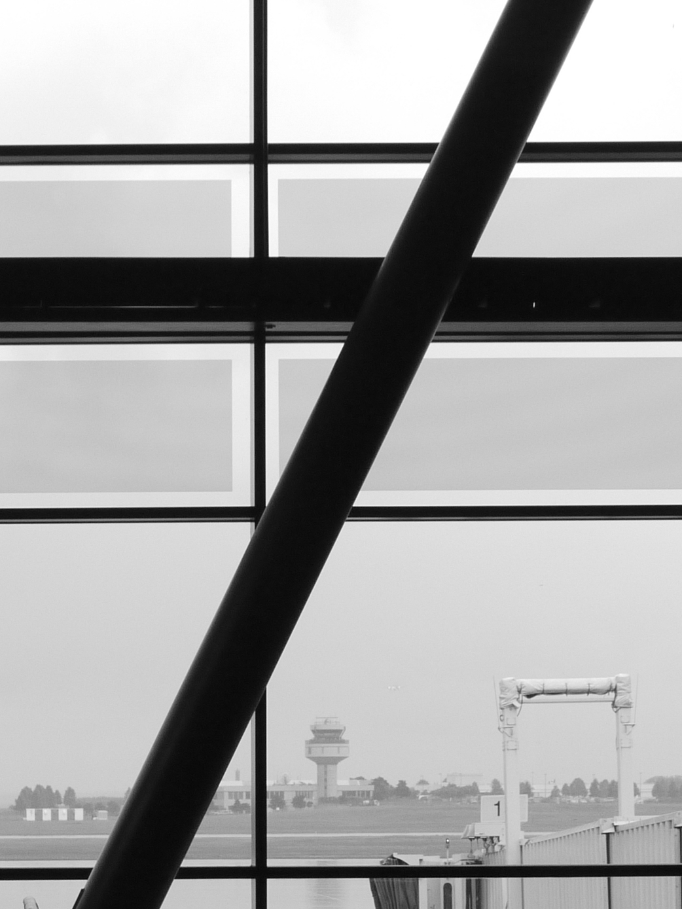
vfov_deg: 19.9
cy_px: 889
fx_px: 2521
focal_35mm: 96
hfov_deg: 15.1
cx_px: -46
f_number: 8
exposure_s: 1/200
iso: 400
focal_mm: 20
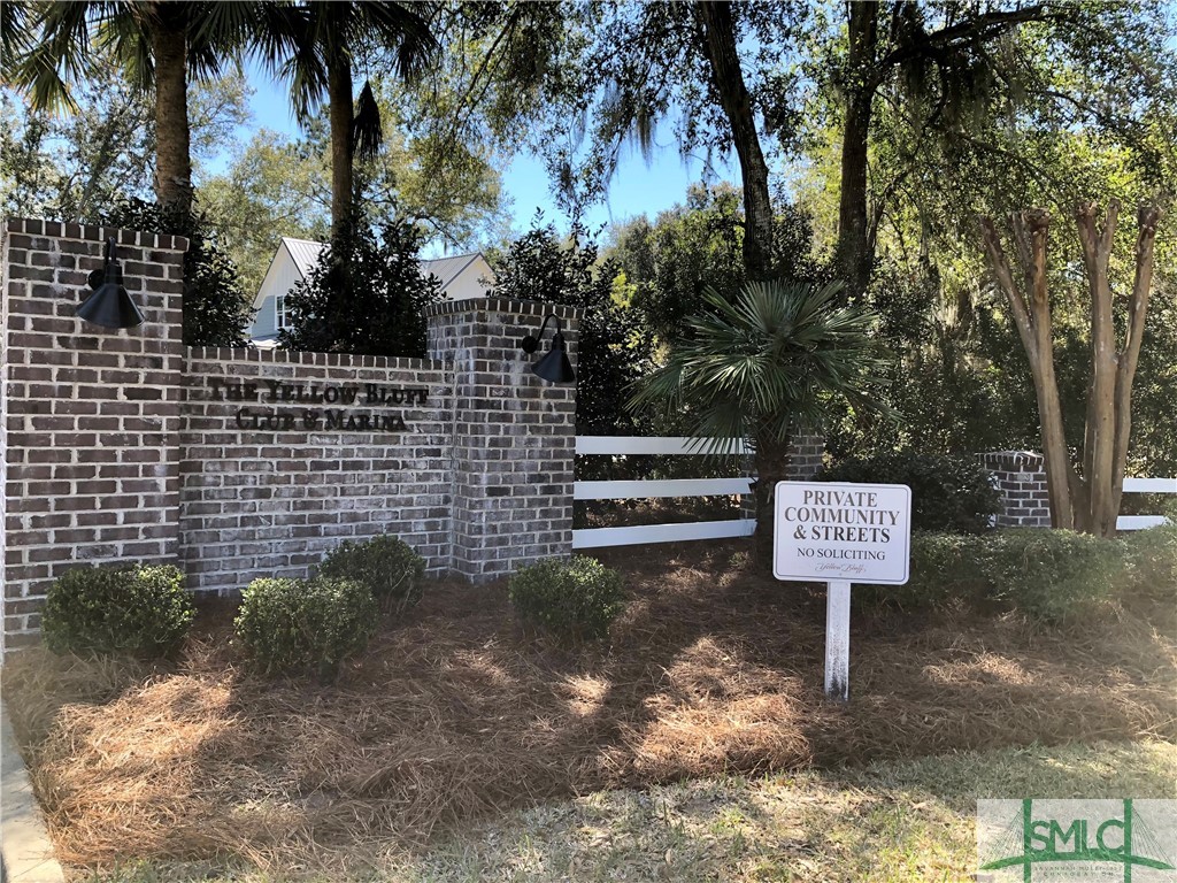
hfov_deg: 63.4
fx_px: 952
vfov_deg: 49.7
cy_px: 442
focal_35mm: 28
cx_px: 588
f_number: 1.8
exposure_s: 1/279
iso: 20
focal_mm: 4
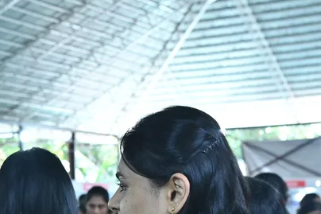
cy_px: 216
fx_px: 989
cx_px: 19
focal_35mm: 111
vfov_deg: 12.2
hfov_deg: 18.1
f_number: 4.5
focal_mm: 35
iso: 800
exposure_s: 1/125
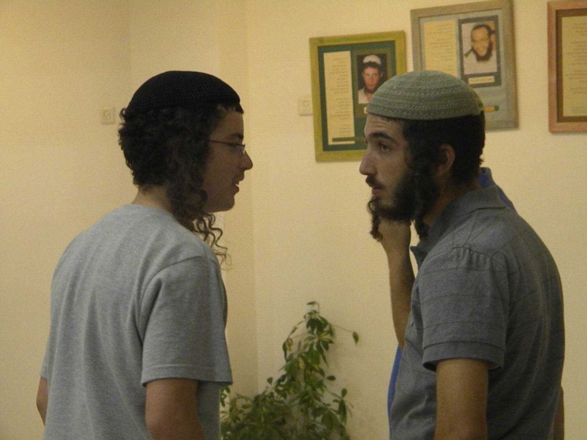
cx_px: 294
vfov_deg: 14.1
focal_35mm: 105
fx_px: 1781
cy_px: 220
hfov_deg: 18.7
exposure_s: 1/88.2
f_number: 4.7
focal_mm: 19
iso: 720
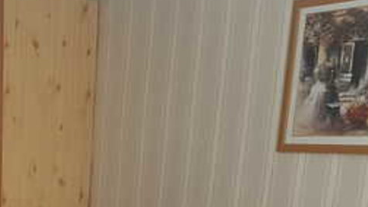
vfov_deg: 15.1
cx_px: -8
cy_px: 339
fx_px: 703
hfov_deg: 27.5
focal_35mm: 72
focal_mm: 4.2
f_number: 1.7
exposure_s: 1/60
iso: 40
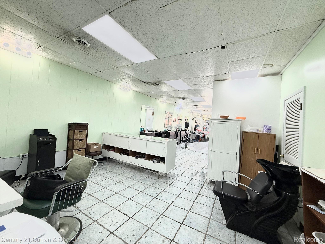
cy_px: 122
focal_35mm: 14
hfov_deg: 102.1
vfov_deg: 85.7
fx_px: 131
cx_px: 162
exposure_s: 1/146
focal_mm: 2.22
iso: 64
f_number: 2.2
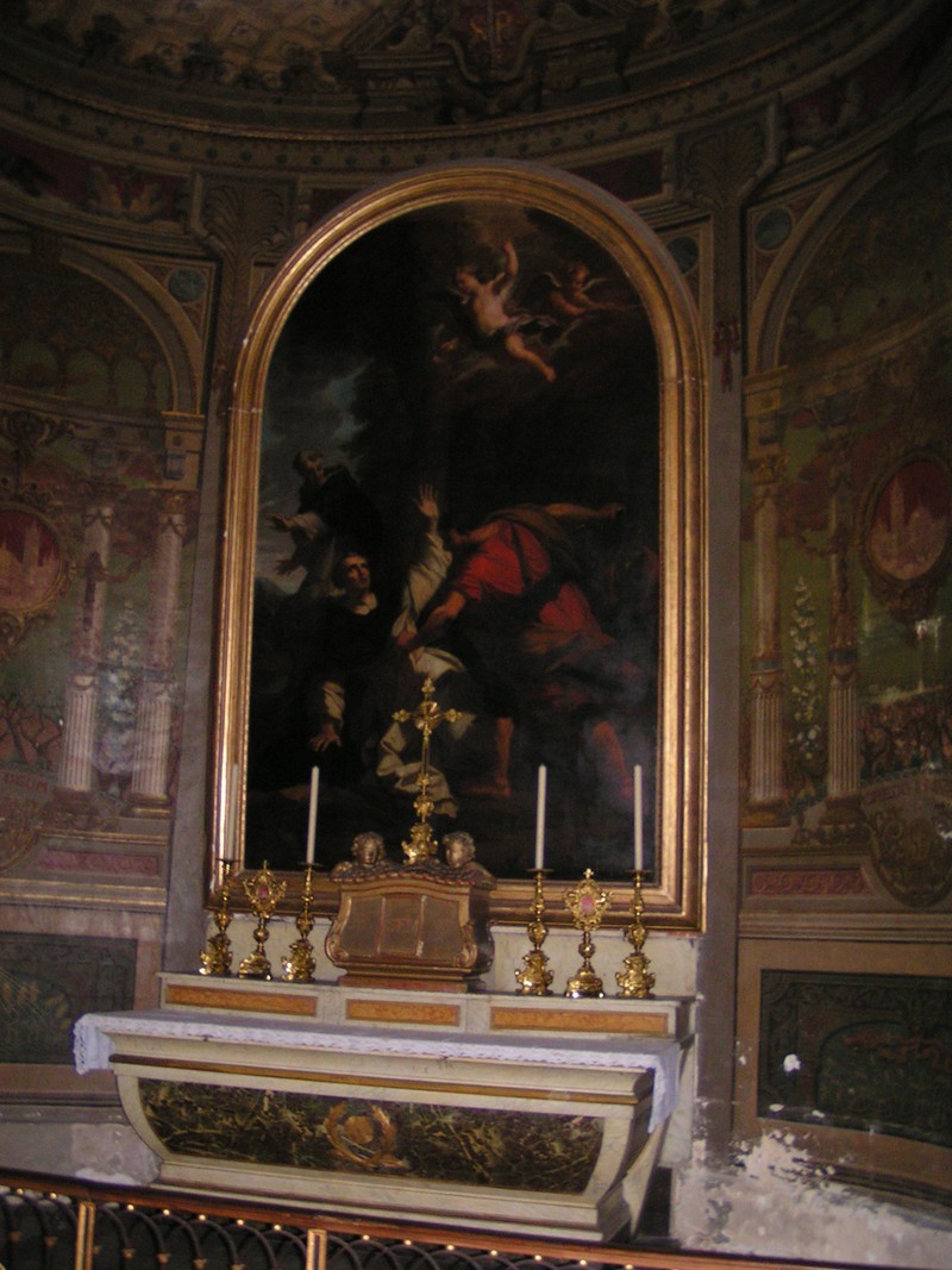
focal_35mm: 38
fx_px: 1394
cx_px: 476
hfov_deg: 37.7
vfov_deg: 49.0
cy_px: 635
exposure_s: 1/40
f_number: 2.8
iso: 200
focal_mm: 5.8
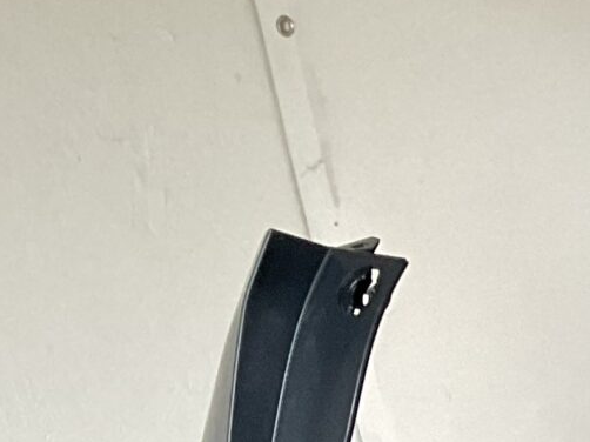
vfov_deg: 9.3
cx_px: 1446
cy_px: 944
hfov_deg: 11.1
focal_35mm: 148
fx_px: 2521
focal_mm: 3
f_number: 1.8
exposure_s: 1/50
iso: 80
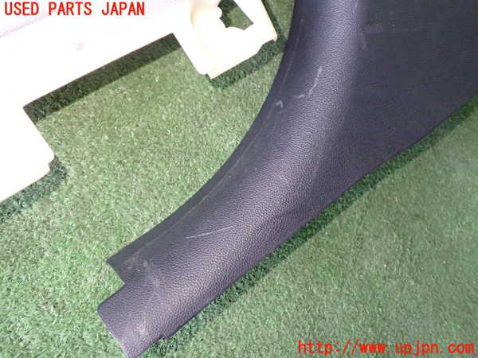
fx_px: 414
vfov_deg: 46.8
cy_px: 179
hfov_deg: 60.0
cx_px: 239
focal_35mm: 30
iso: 500
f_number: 2.3
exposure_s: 1/30
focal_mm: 5.4
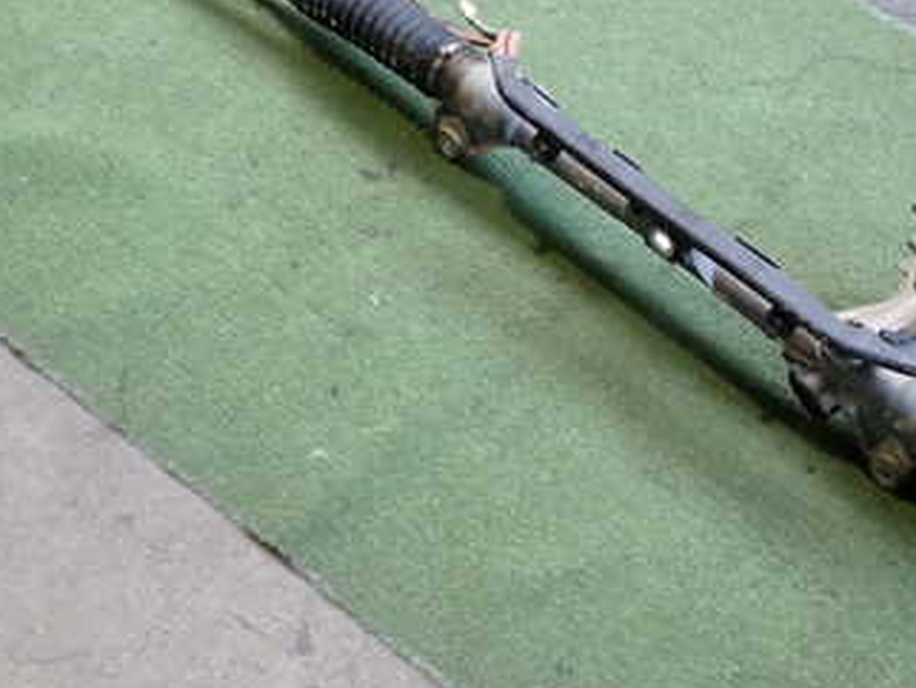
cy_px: 363
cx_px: 705
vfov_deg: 26.1
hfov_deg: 33.5
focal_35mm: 56
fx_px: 1482
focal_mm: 5.4
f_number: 2.3
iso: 200
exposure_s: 1/50
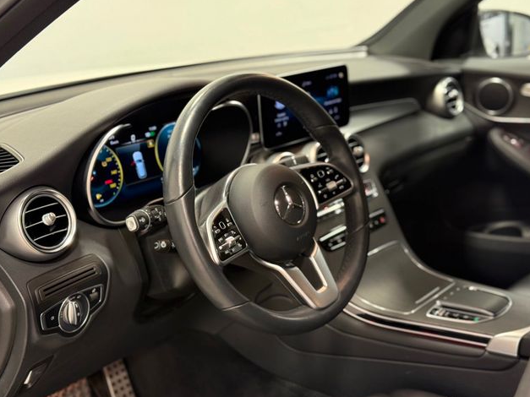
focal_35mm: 49
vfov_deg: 29.7
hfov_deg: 38.9
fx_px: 750
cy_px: 198
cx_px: 262
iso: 160
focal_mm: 6.76
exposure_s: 1/60
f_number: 1.78
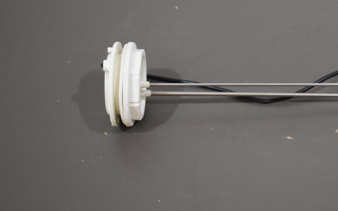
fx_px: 801
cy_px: 63
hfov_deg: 23.4
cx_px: 279
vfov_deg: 15.0
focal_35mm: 87
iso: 800
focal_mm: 34
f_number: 4.5
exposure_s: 1/200
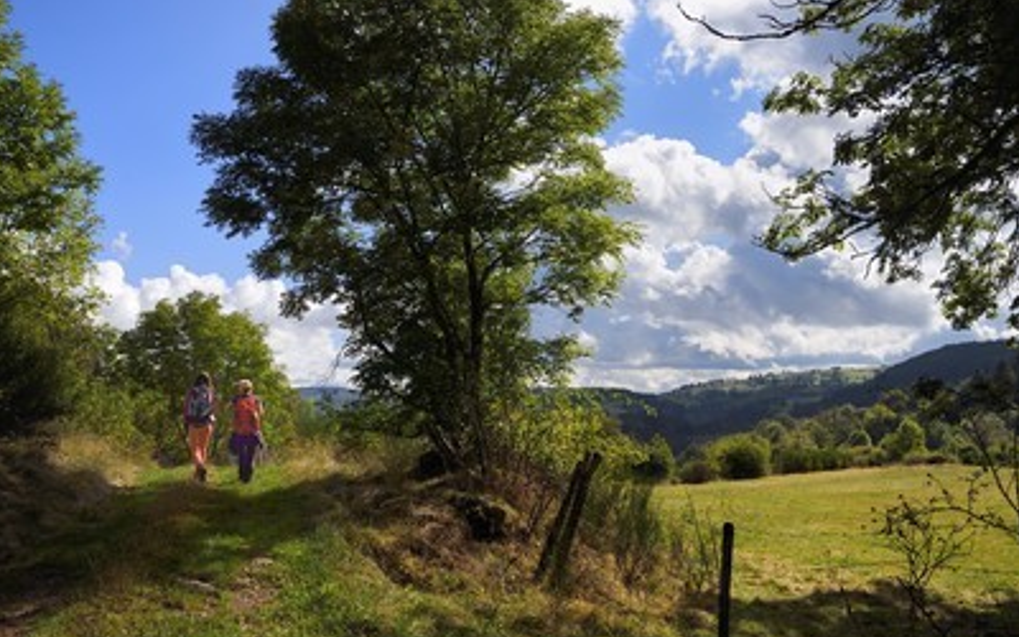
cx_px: 489
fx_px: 861
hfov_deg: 61.2
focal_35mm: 31
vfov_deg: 40.6
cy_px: 339
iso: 200
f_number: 11
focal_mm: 29
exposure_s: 1/250
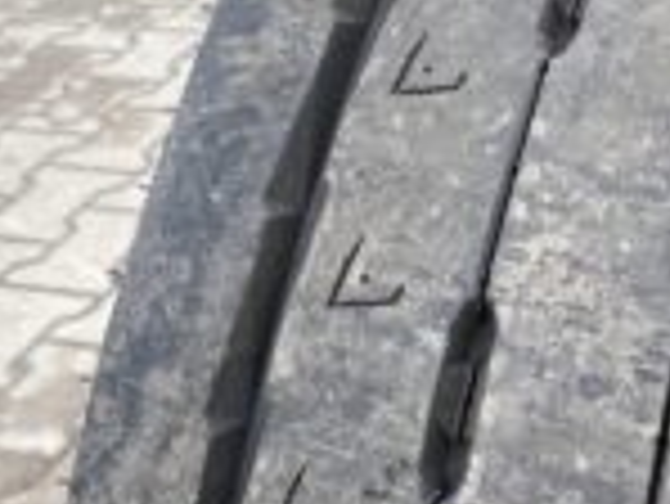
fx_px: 1453
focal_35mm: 75
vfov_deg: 19.6
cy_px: 137
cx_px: 706
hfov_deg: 24.5
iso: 32
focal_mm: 4.25
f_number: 1.8
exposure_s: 1/146
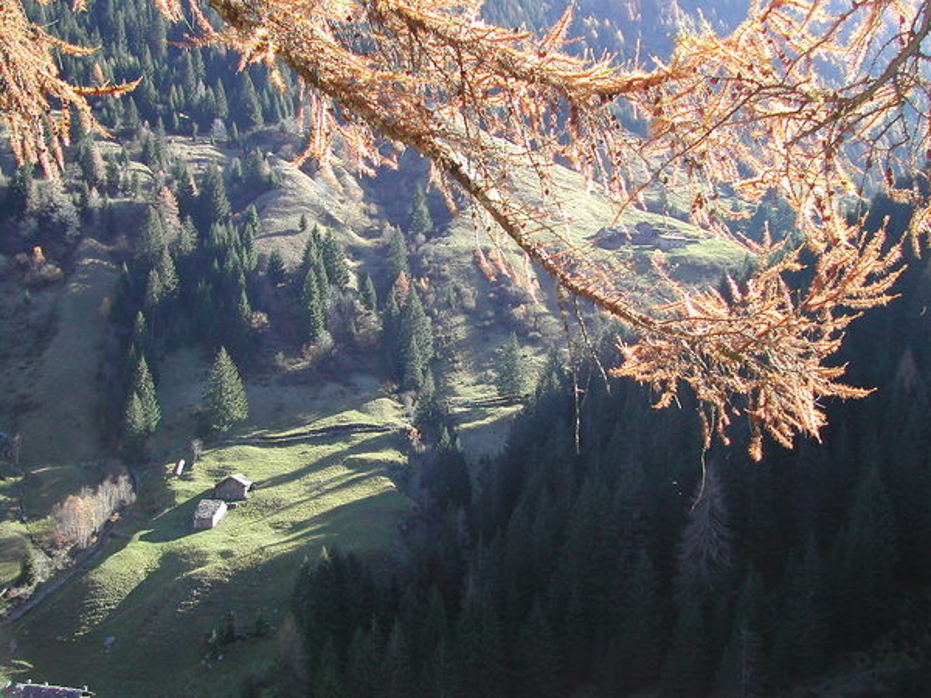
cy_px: 349
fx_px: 1022
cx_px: 466
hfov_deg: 49.0
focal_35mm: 38
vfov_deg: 37.7
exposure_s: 1/196
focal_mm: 8
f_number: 2.8
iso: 100
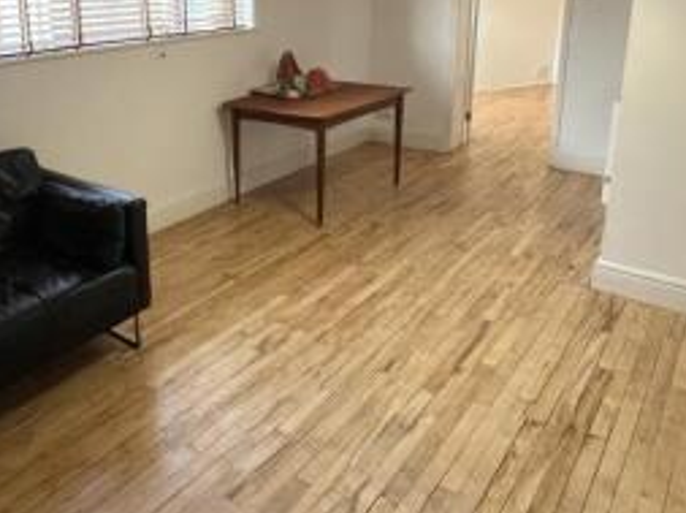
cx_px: 199
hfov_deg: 57.9
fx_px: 594
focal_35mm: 30
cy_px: 132
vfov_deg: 45.2
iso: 160
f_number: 1.8
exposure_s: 1/99
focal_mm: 1.57
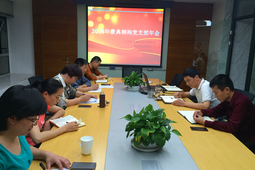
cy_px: 85
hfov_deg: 60.3
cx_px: 128
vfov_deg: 42.3
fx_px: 220
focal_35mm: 31
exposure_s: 1/33
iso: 125
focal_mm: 4.15
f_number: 2.2
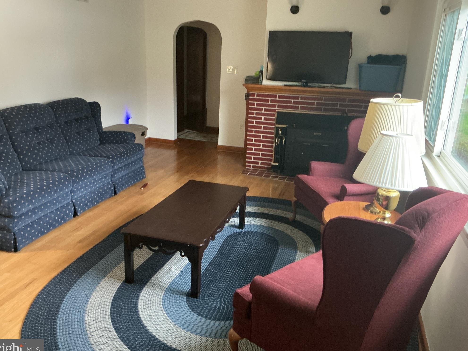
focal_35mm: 30
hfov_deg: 60.0
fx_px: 406
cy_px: 177
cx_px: 227
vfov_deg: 46.8
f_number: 1.8
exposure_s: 1/30
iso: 500
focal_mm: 3
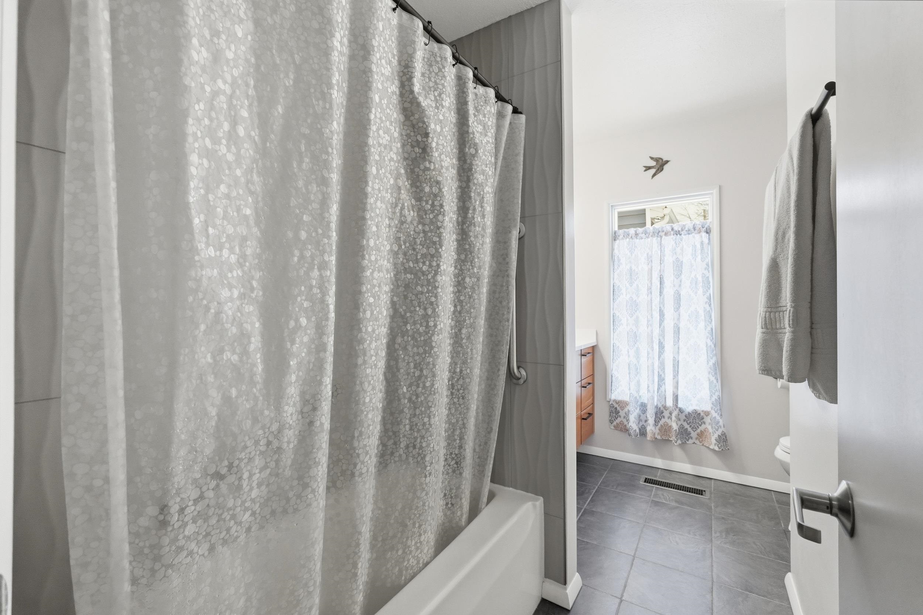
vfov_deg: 77.3
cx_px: 462
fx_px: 385
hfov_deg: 100.4
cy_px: 308
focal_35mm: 15
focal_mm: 10
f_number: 4
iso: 800
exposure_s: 1/1000
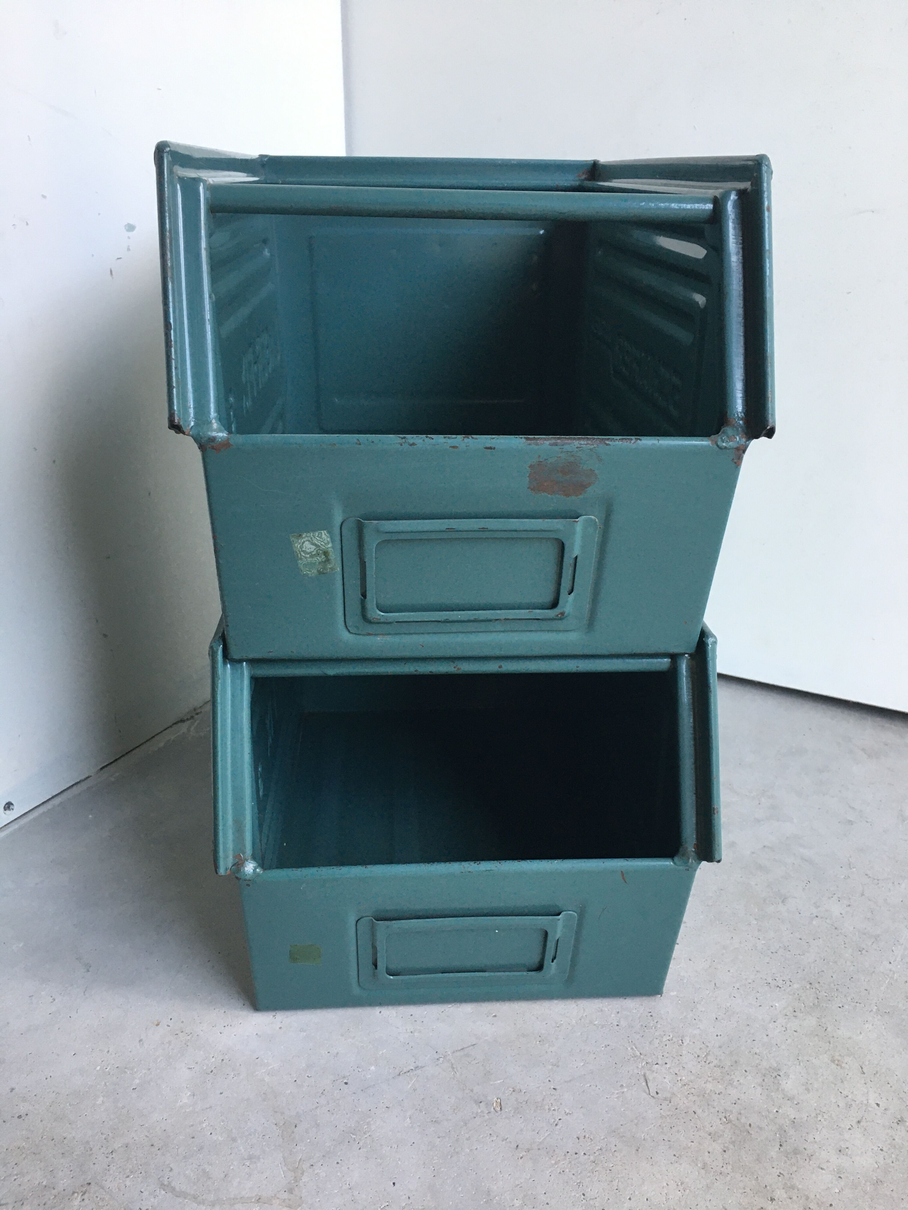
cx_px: 454
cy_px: 605
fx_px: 1014
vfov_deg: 61.7
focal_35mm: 29
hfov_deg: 48.2
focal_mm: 4.15
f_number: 2.2
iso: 100
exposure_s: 1/33
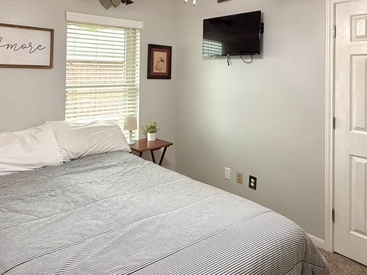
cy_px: 66
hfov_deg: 63.2
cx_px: 162
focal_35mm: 28
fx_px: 297
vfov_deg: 47.7
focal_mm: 2.22
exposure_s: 1/60
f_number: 2.2
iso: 200
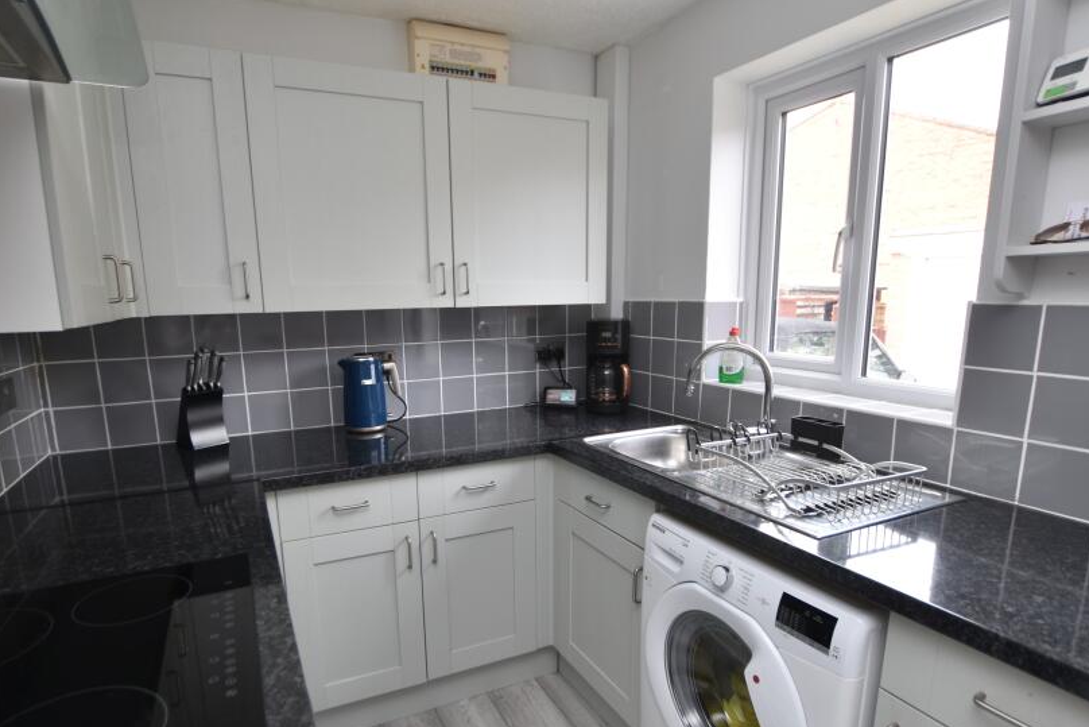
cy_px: 415
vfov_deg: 64.3
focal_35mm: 19
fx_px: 575
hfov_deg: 86.8
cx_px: 512
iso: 100
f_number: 3.5
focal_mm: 10
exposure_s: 1/25
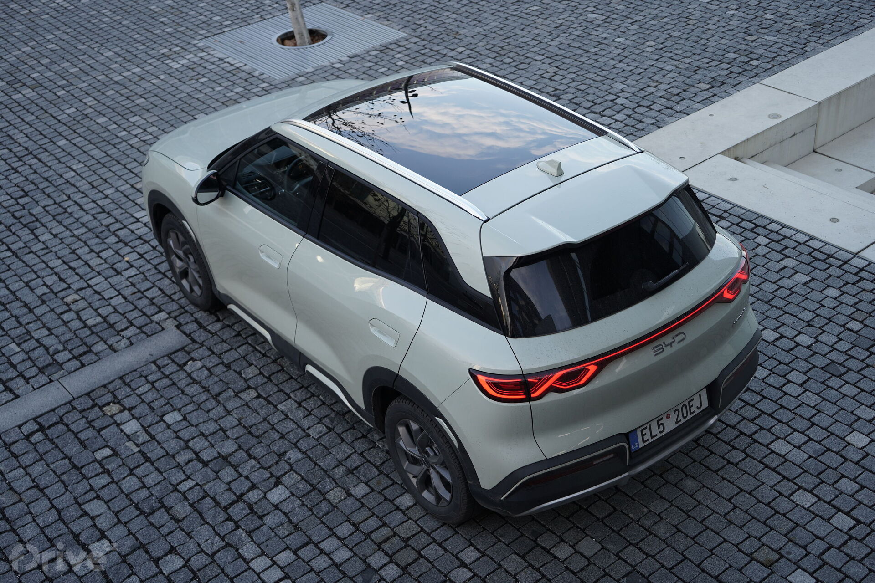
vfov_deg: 30.5
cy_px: 292
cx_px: 438
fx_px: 1069
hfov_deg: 44.5
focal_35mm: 44
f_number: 4
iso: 200
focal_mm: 44
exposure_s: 1/160
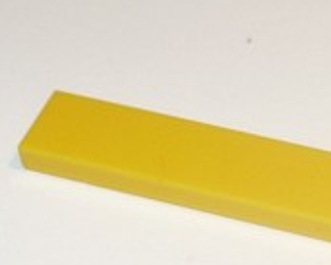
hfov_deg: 12.4
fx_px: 1480
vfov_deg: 10.2
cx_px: 416
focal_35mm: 151
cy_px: 248
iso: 100
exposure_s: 1/100
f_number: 2.8
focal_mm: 6.1
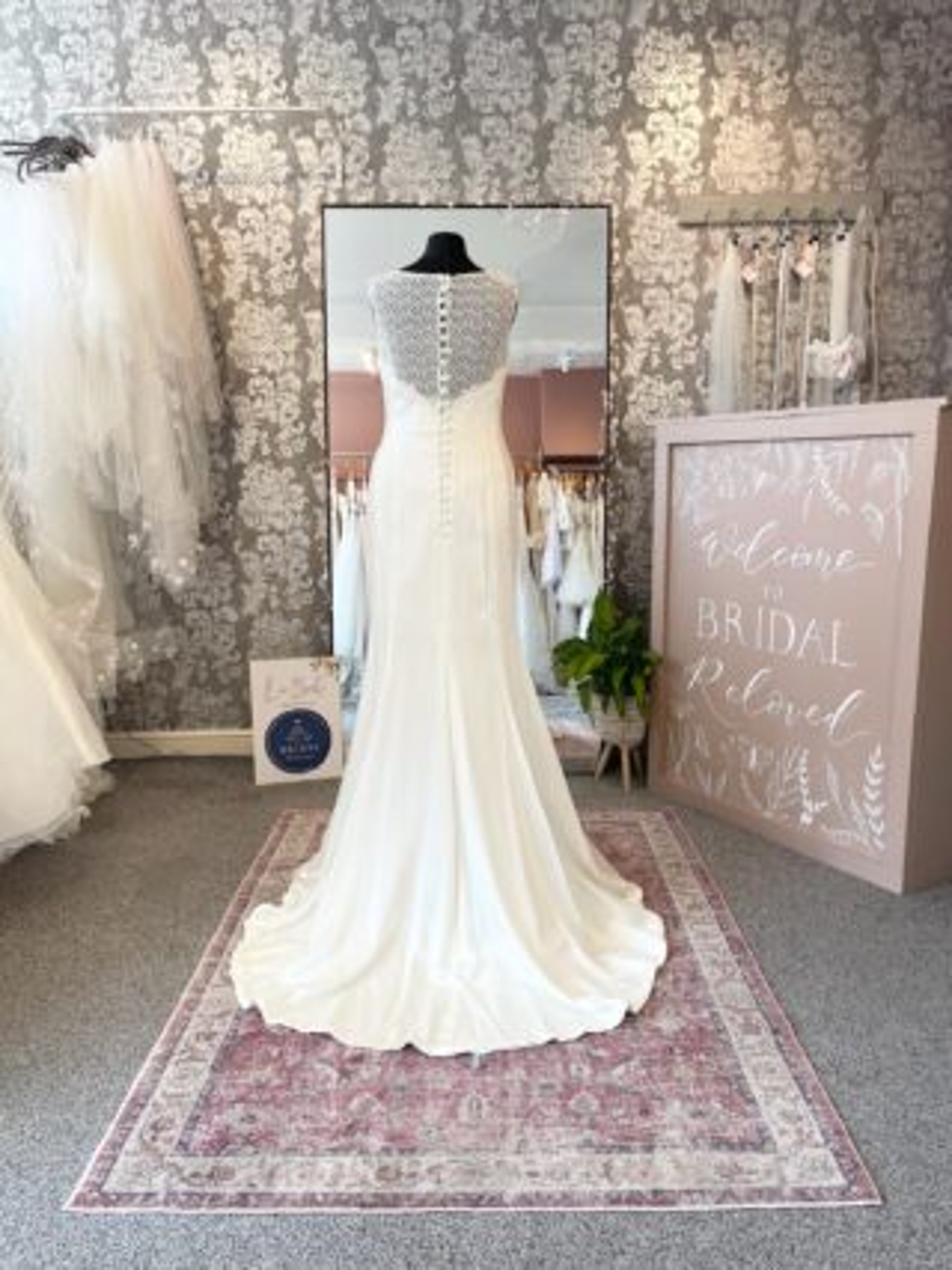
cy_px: 635
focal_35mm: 25
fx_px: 917
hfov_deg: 54.9
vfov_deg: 69.4
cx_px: 476
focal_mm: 5.1
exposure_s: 1/120
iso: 32
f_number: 1.6
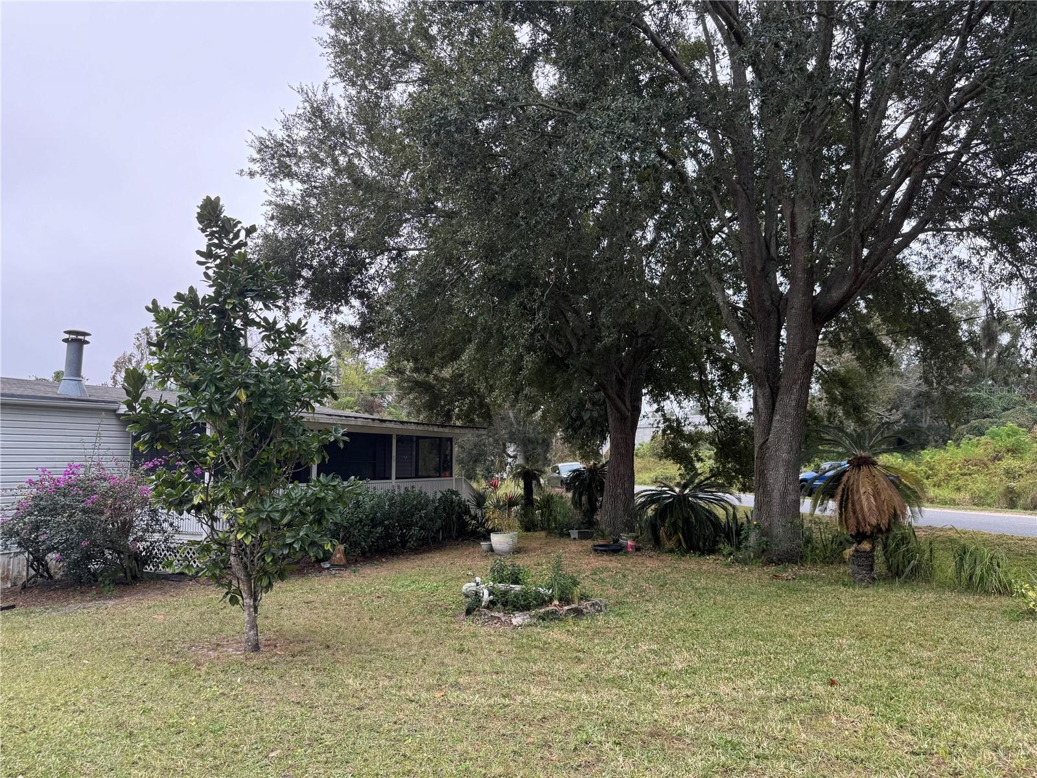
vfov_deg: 56.8
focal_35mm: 24
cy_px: 389
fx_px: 719
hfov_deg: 71.6
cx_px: 518
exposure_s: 1/167
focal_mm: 6.76
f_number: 1.78
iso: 64
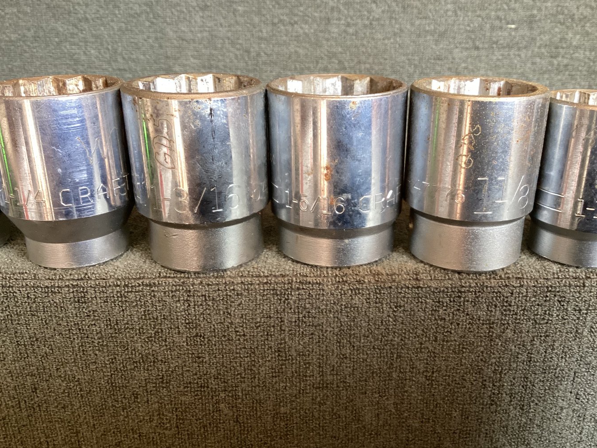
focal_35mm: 35
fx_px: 604
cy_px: 244
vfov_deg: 40.7
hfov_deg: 52.5
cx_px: 335
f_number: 2.4
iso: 200
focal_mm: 3.3
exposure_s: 1/60
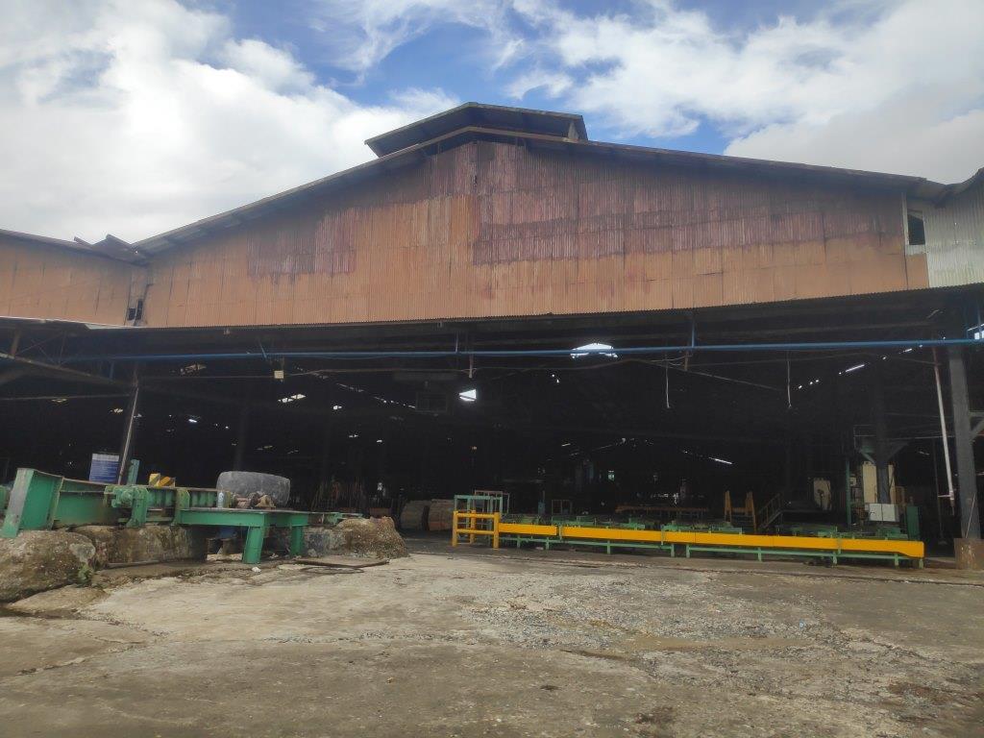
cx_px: 492
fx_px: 569
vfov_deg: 66.0
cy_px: 369
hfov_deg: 81.7
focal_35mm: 20
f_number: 1.9
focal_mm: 3.94
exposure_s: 1/1764
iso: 100
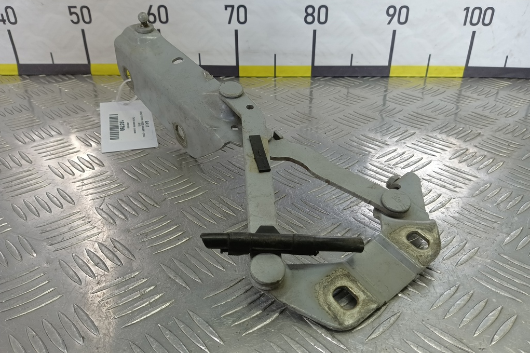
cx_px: 265
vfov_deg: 53.1
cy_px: 189
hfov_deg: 73.8
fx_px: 353
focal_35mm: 24
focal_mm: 4.11
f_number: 1.6
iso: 142
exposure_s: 1/100
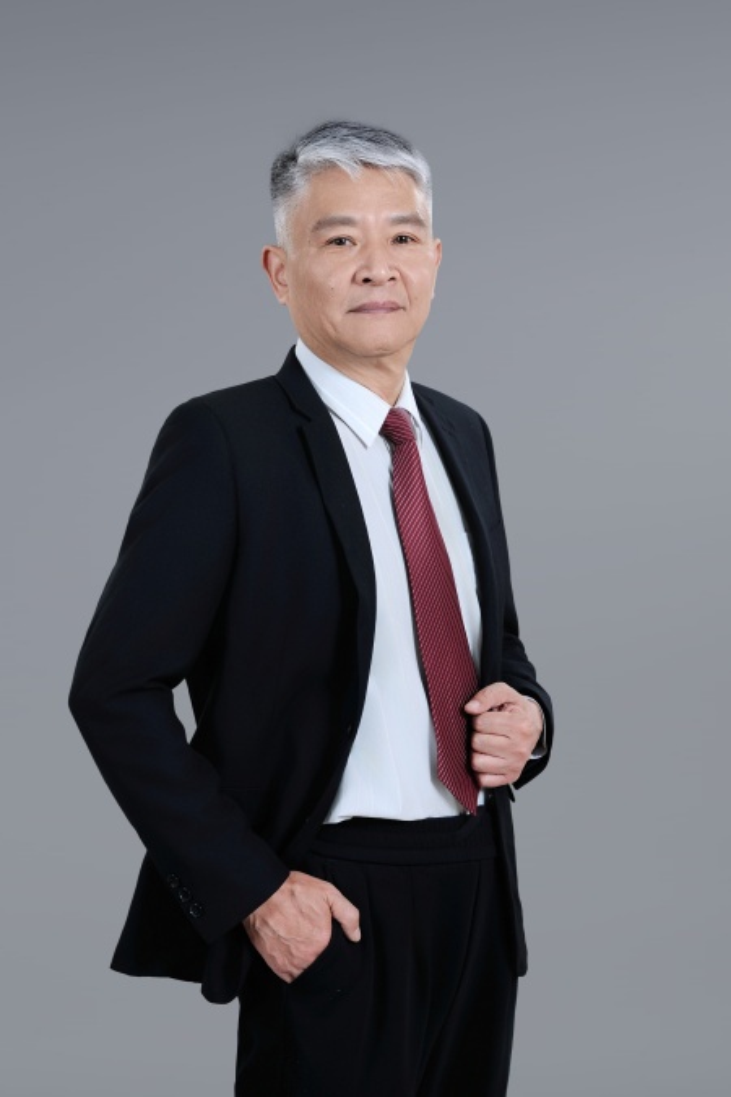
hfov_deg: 16.1
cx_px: 366
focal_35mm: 85
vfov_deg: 23.9
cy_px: 548
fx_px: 2589
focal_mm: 85
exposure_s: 1/125
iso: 100
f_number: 9
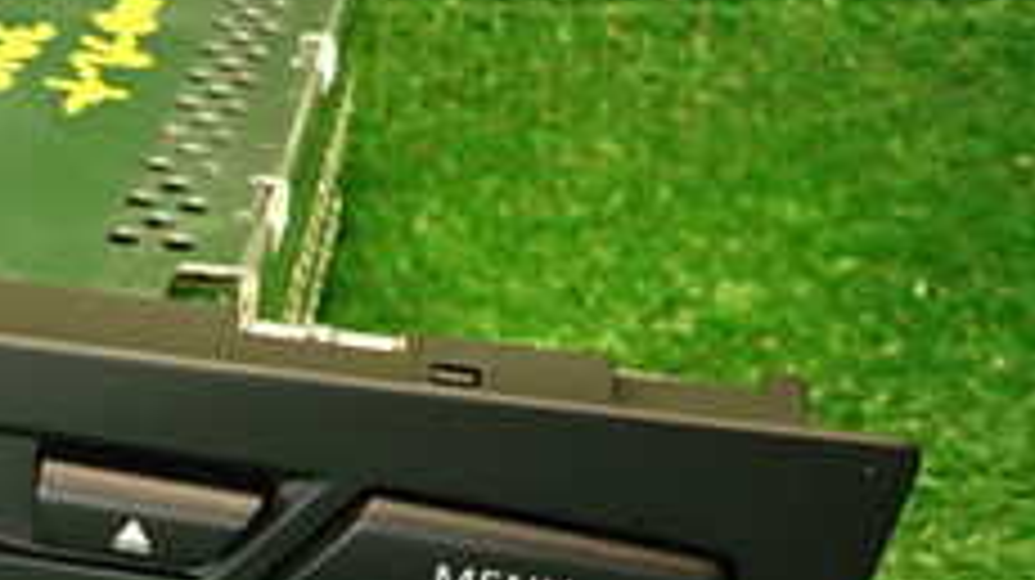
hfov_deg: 25.9
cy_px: 364
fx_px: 1947
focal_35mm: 71
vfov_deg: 16.9
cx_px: -274
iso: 400
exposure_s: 1/30
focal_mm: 4.5
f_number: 2
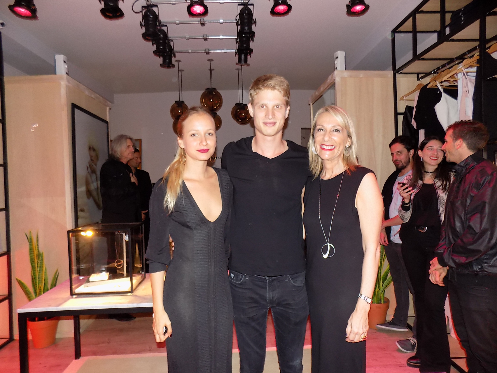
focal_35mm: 23
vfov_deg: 58.9
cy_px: 186
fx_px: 330
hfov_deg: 73.9
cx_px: 248
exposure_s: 1/30
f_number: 3.1
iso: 250
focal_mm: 4
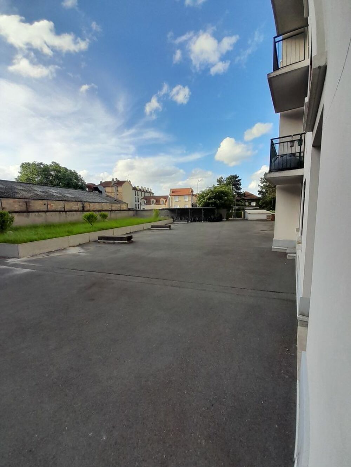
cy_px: 234
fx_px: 176
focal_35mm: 13
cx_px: 176
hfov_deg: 89.9
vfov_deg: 106.2
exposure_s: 1/498
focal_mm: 1.13
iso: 40
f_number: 2.2
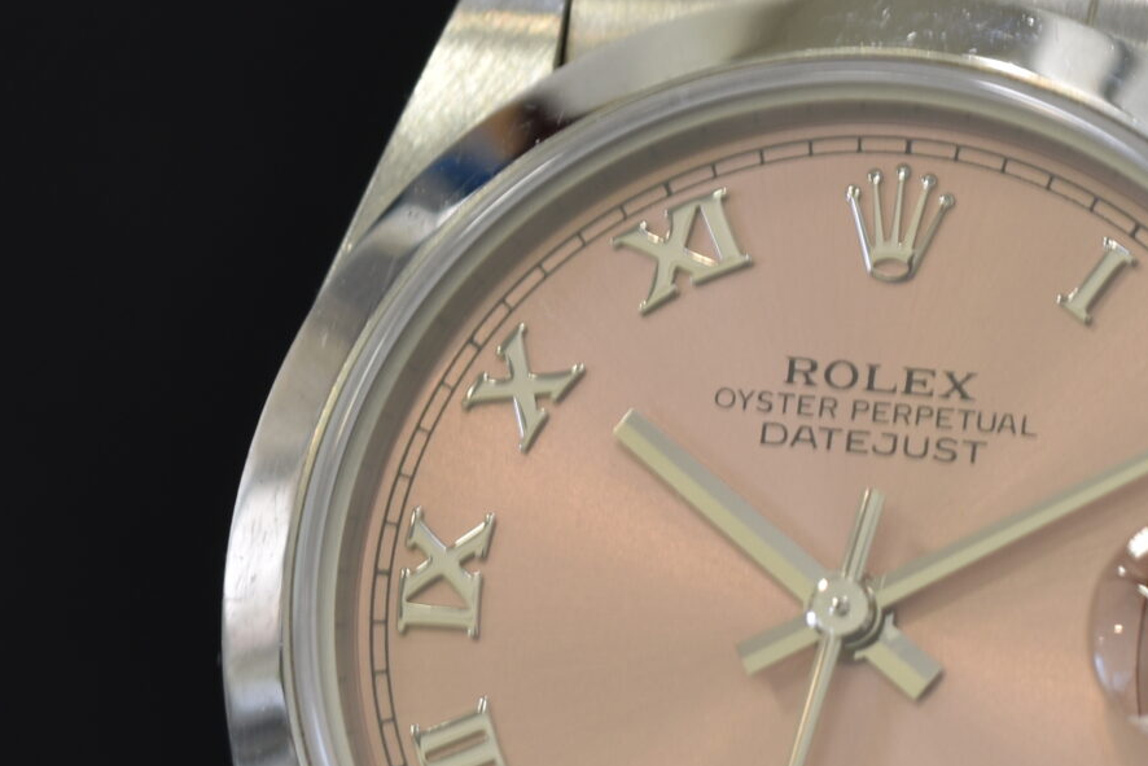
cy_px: 668
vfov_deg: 3.5
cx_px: 834
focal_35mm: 390
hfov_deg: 5.3
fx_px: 12438
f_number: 7.1
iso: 100
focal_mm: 90
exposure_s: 1/10
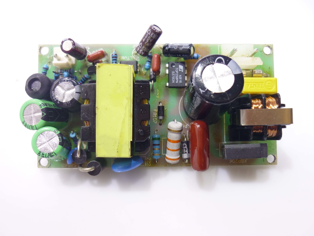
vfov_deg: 42.9
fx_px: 299
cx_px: 157
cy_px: 118
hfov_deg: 55.4
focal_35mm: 33
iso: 125
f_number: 2.8
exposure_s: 1/30
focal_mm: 5.5
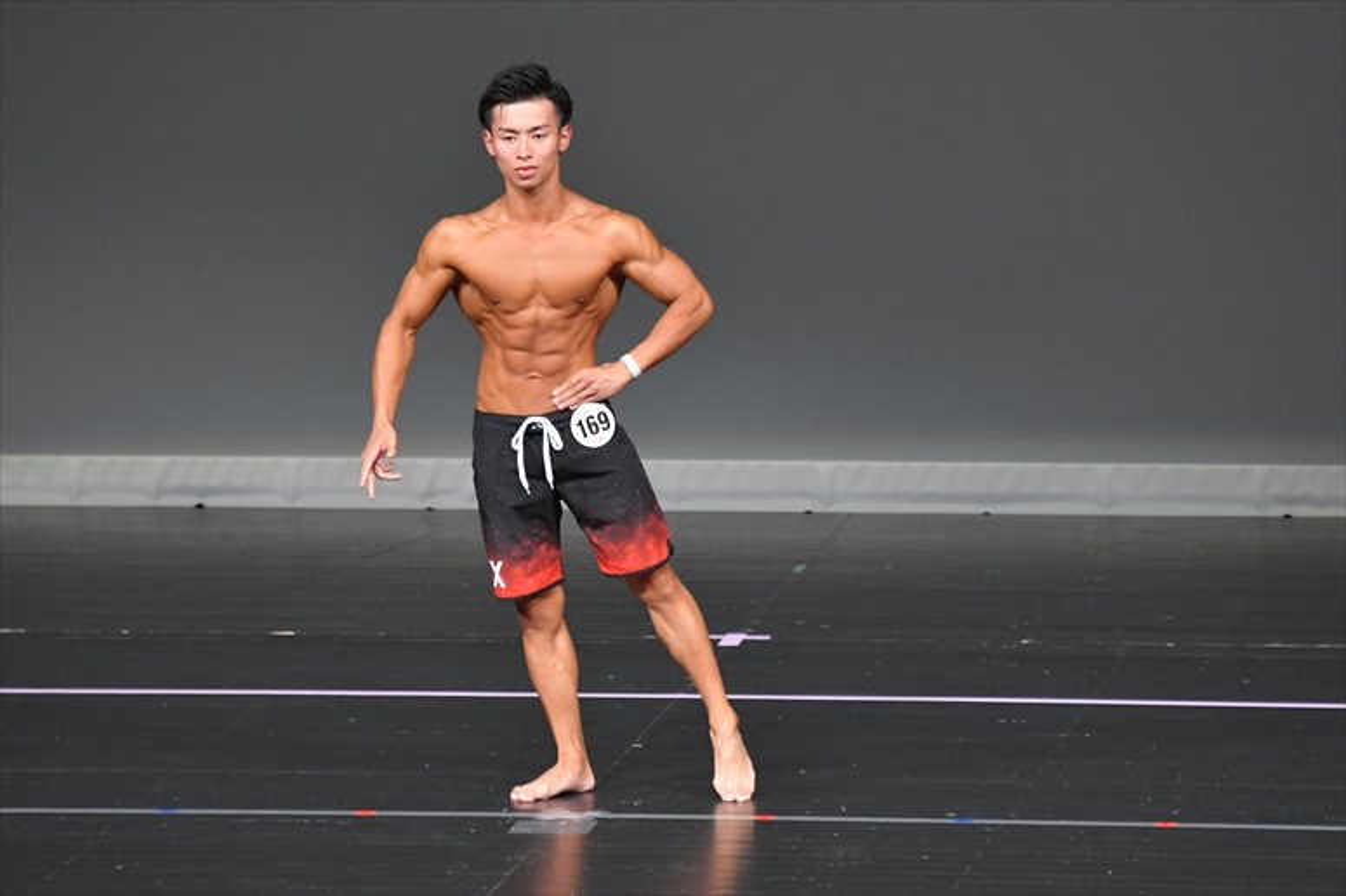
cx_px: 673
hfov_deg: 5.5
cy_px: 448
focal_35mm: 375
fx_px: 14014
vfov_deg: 3.7
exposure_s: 1/400
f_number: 5.6
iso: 5000
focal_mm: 250
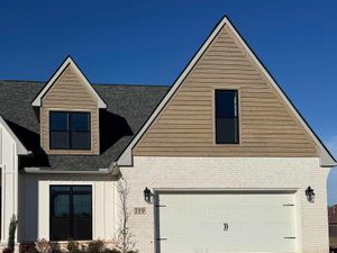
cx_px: 118
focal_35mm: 40
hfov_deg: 46.2
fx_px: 389
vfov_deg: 34.8
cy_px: 203
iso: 80
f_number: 1.78
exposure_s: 1/12346
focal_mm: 6.76
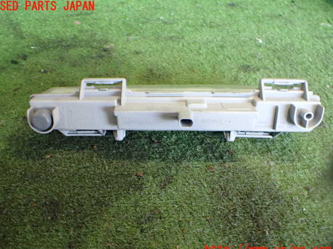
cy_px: 128
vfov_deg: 45.4
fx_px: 298
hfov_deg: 58.4
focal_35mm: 31
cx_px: 162
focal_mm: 5.4
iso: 800
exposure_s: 1/100
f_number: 2.3
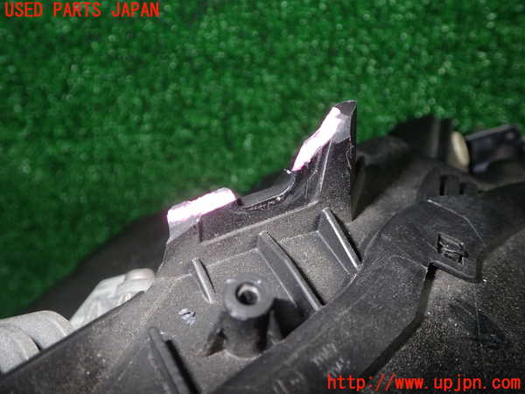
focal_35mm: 32
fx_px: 485
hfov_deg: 56.8
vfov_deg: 44.2
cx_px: 262
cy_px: 197
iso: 200
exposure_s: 1/30
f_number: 7.1
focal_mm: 5.79
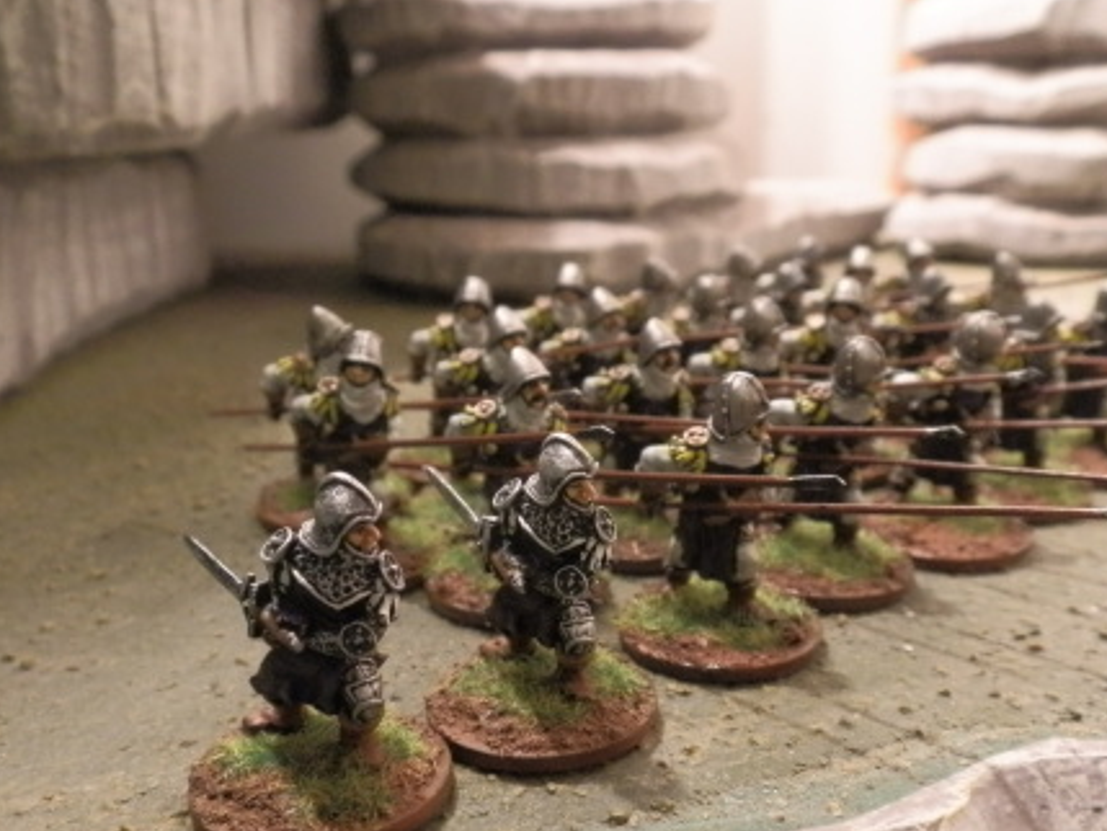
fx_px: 1120
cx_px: 555
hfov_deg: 52.6
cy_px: 488
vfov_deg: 40.6
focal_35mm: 35
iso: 400
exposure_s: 1/50
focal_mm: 5
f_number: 3.1
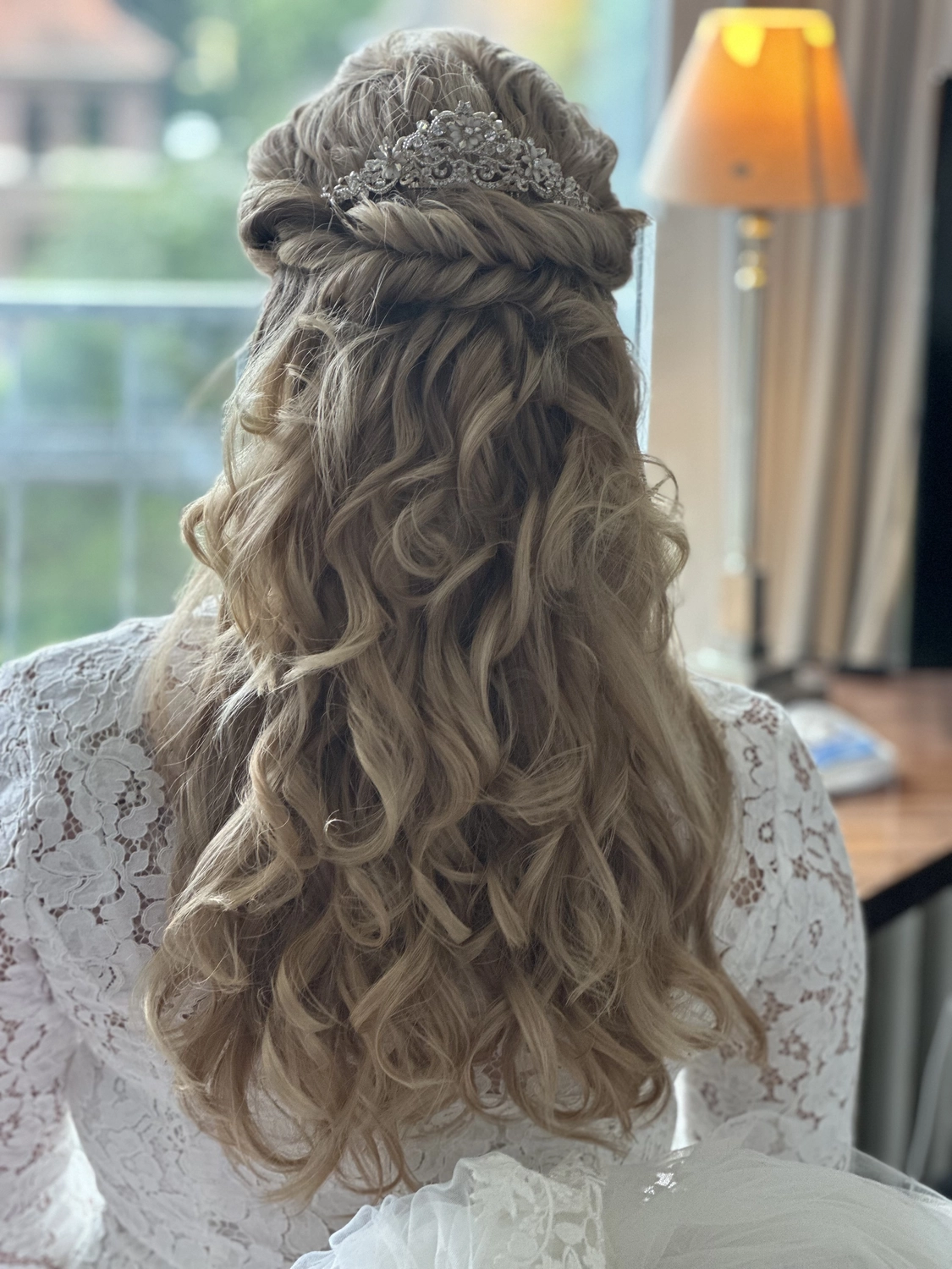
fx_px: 2824
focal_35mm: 77
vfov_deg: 25.3
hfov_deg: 19.1
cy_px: 634
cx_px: 476
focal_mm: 9
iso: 250
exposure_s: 1/121
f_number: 2.8
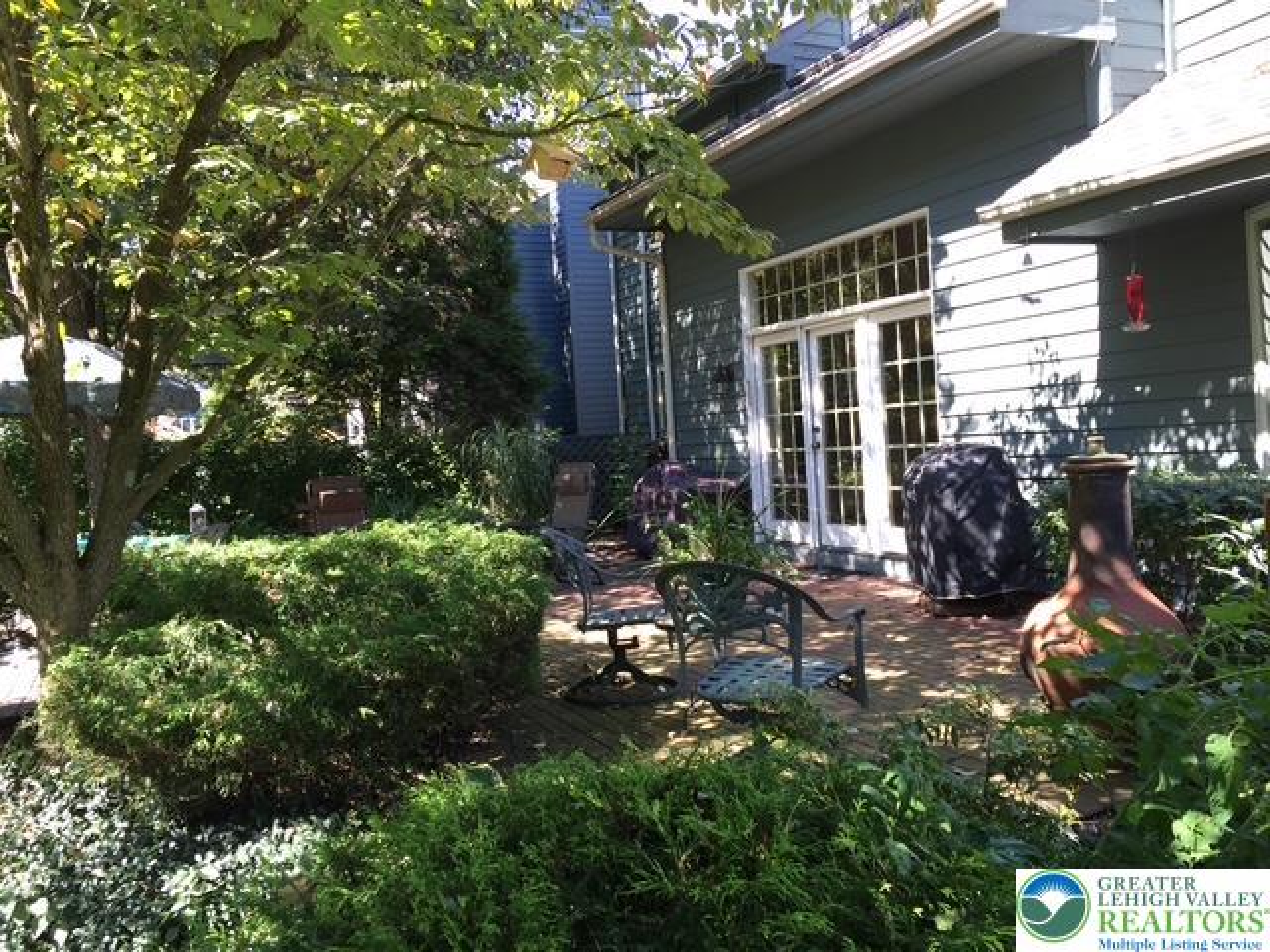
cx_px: 635
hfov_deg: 61.7
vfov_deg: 48.2
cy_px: 476
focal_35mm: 29
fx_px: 1064
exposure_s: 1/120
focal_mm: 4.15
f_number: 2.2
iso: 40
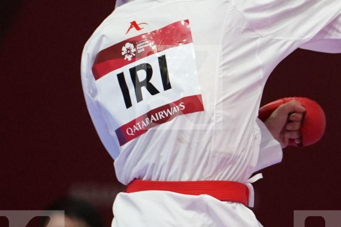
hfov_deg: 2.3
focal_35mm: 908
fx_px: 8604
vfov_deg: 1.5
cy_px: 87
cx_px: 337
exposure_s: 1/1000
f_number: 4
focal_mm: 246
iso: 3200
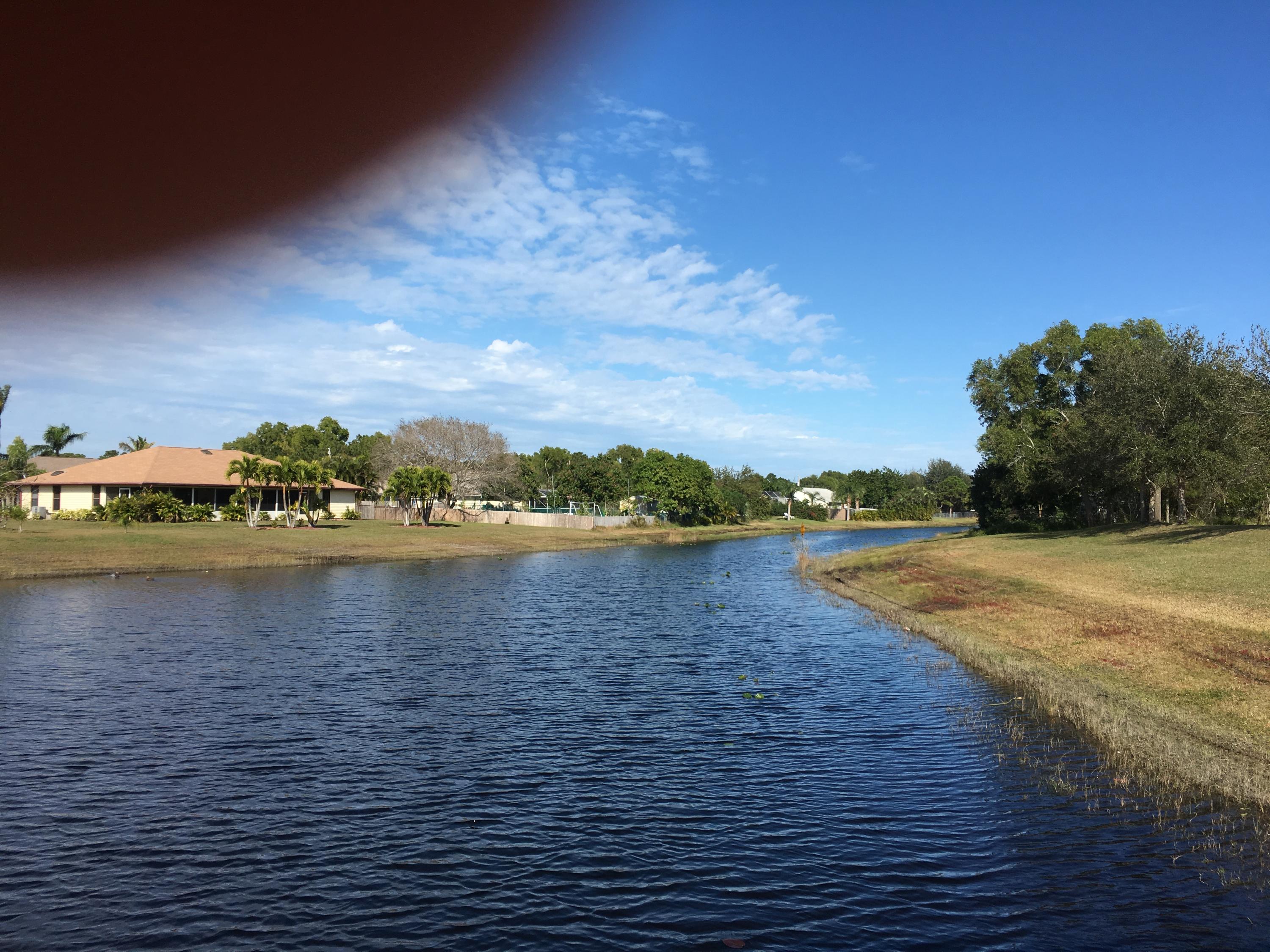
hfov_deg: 61.7
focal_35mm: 29
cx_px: 635
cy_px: 476
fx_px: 1064
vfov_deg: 48.2
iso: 25
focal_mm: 4.15
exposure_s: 1/1972
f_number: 2.2
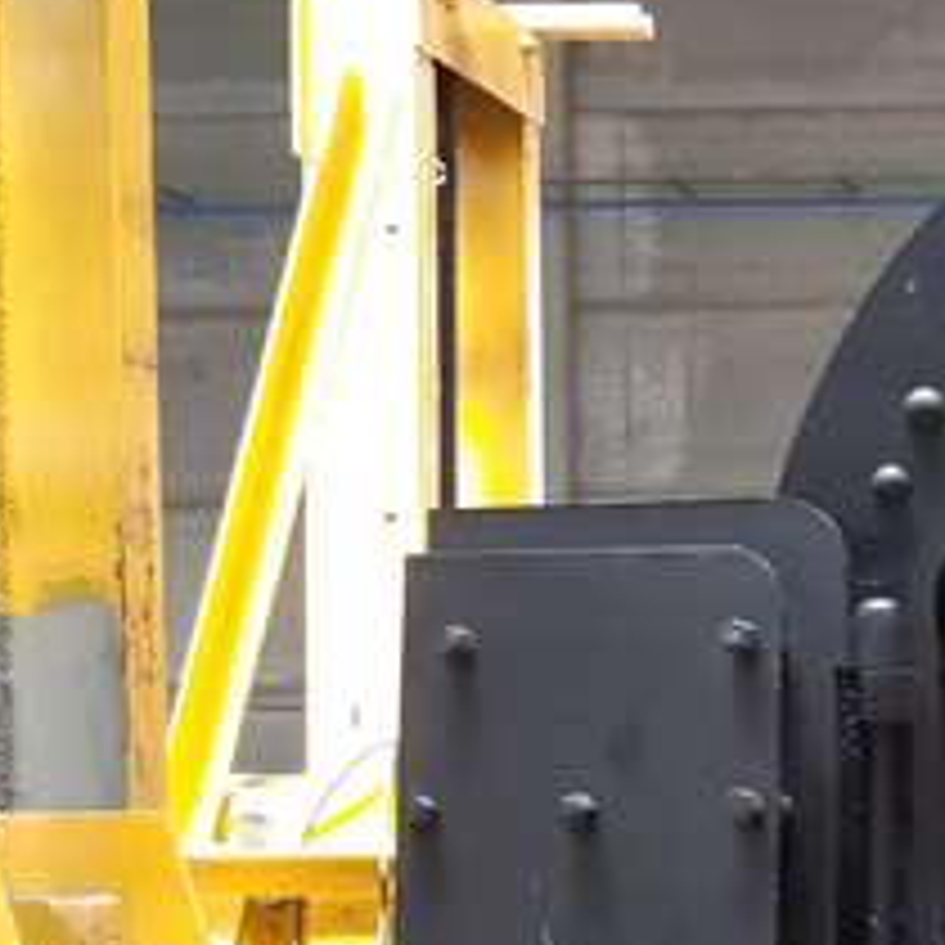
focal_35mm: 84
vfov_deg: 20.3
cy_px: 832
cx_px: 1454
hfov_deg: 18.2
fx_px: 2594
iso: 100
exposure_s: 1/50
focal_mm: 3.92
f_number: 1.7
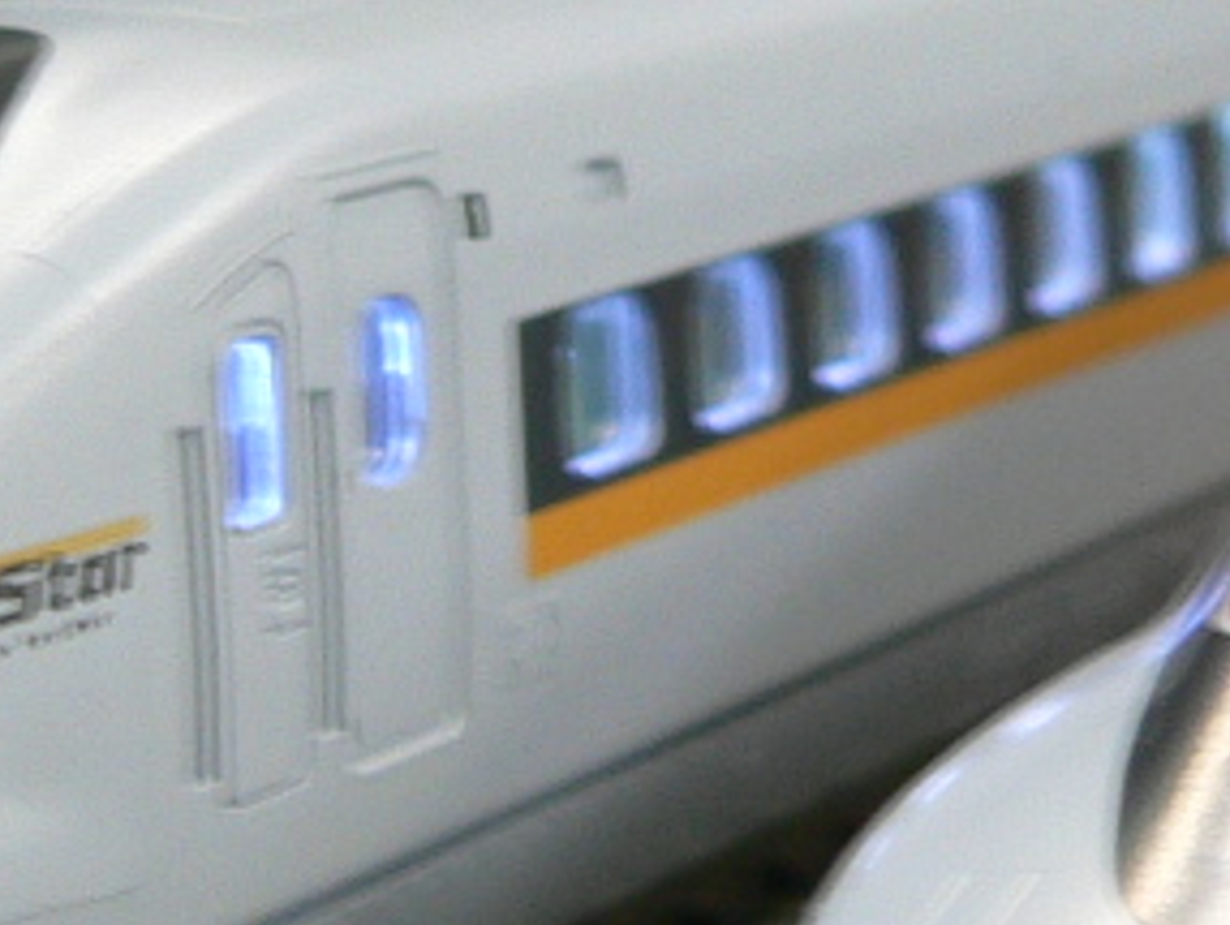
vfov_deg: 9.2
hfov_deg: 12.2
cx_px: 335
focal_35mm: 161
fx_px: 5726
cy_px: 654
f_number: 2.8
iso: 100
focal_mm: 6
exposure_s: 1/10
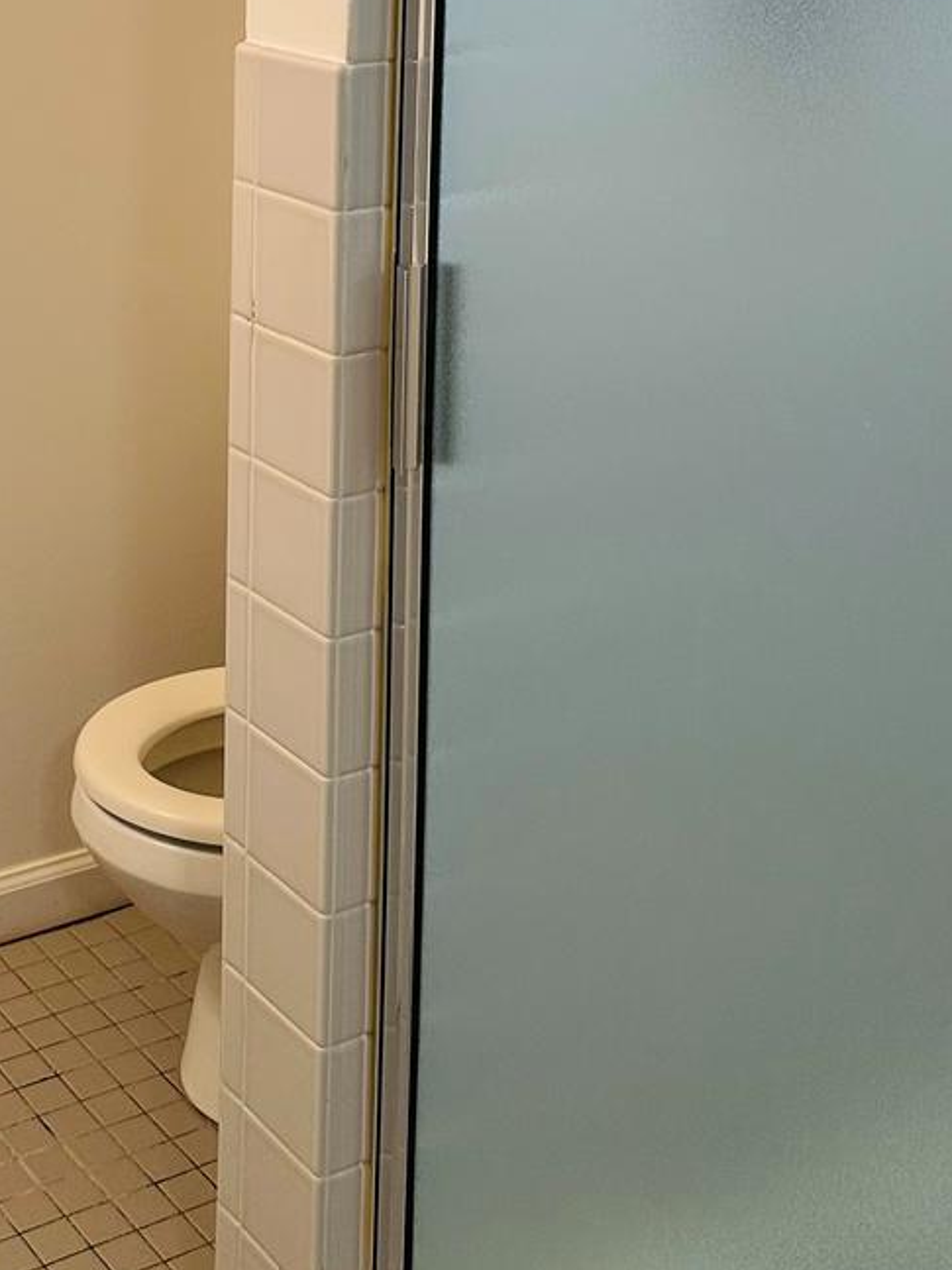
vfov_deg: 31.9
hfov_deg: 24.8
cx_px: 75
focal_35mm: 57
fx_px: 2091
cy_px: 94
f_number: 1.78
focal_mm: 6.86
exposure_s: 1/120
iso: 160
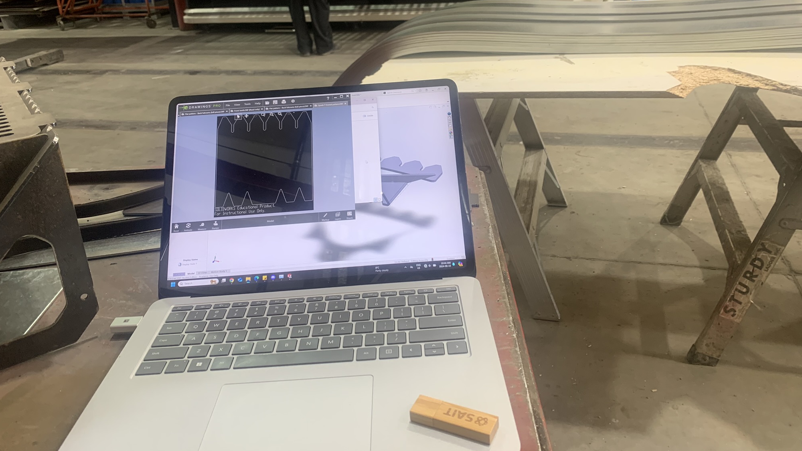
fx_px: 617
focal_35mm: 29
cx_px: 406
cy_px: 152
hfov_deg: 66.1
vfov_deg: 39.7
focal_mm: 4.25
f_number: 1.8
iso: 64
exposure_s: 1/60
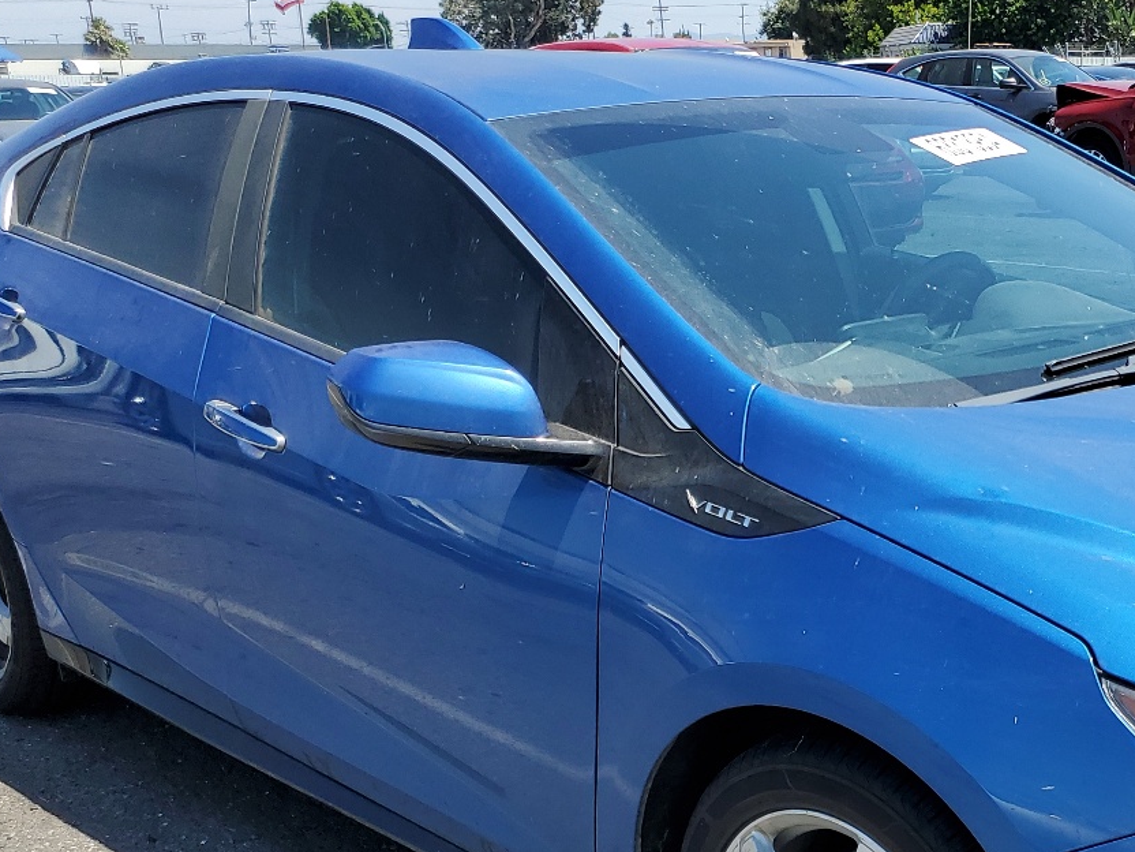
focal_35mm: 50
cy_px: 651
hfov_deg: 36.9
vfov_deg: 28.6
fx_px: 1639
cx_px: 902
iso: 50
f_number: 1.5
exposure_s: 1/2500
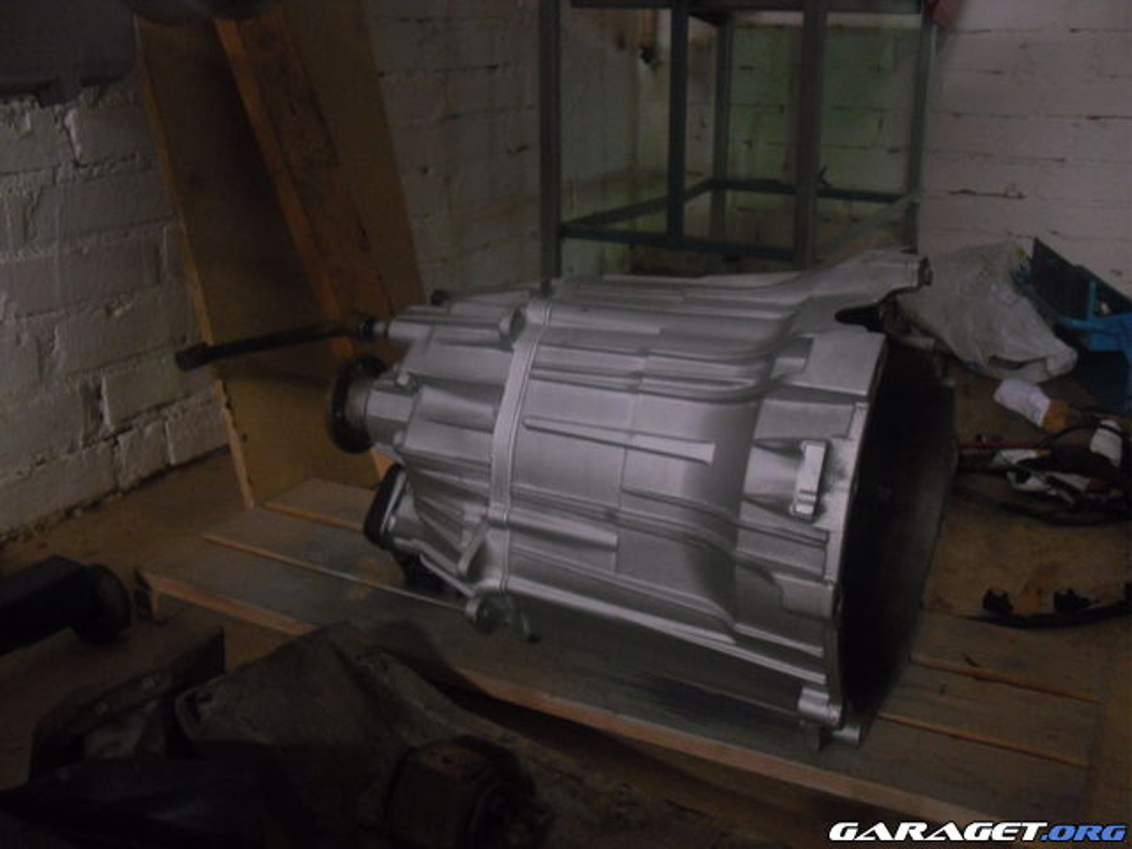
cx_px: 566
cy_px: 424
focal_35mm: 35
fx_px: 1145
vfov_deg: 40.7
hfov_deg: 52.6
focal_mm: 6.3
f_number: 3
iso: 400
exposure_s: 1/16
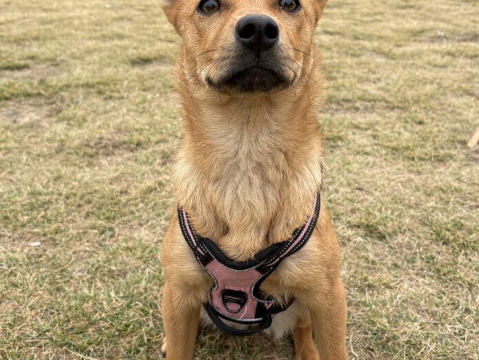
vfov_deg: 46.7
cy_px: 157
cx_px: 248
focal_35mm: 30
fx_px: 415
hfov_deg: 59.9
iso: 50
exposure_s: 1/561
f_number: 1.6
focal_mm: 5.96
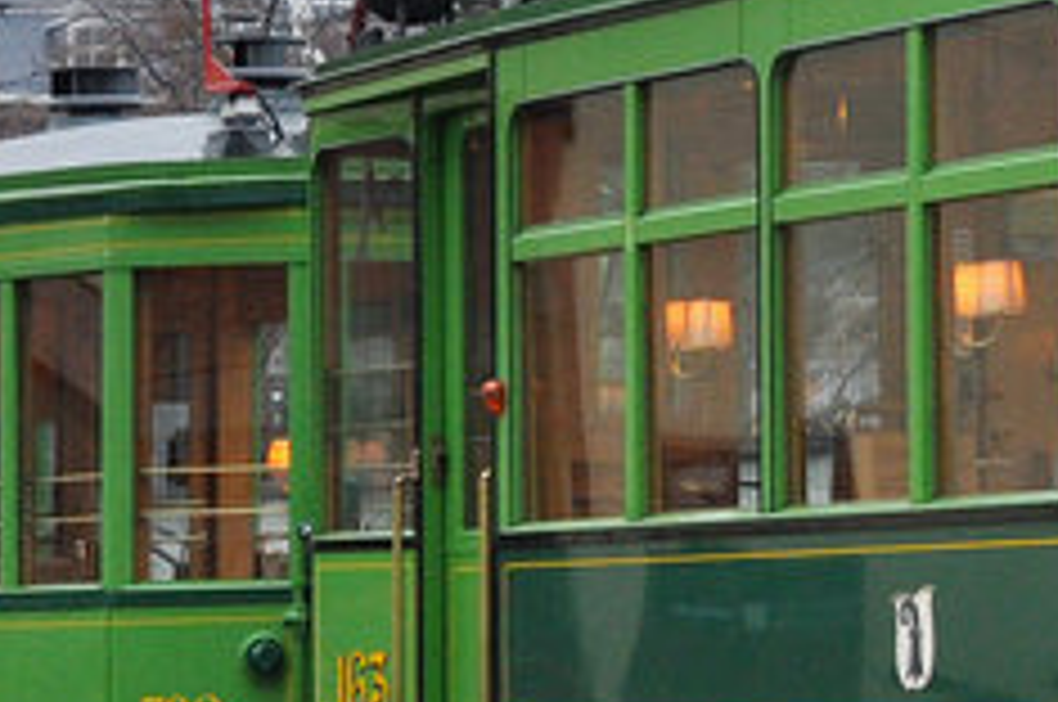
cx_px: 1076
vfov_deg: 5.9
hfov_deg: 8.9
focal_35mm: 230
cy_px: 38
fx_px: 6750
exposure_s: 1/125
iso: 640
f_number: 5.6
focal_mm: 30
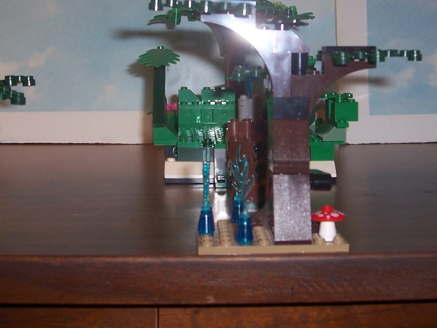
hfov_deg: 32.7
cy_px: 69
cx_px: 247
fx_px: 745
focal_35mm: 59
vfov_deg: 24.4
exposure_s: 1/60
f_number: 2.7
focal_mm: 5.6
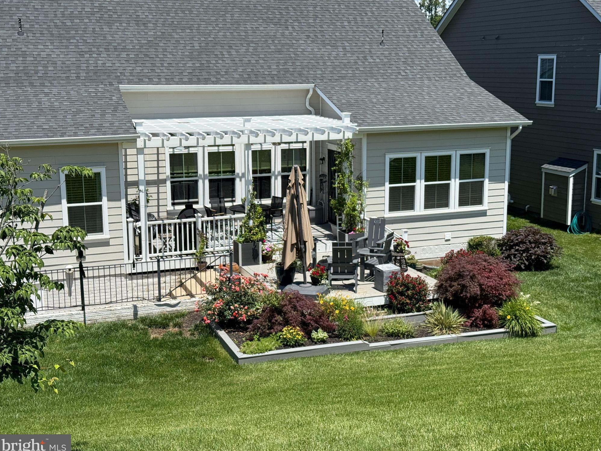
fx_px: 851
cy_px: 229
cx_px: 303
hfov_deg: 38.9
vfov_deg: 29.7
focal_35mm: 49
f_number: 1.78
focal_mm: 6.76
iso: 64
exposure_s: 1/4878
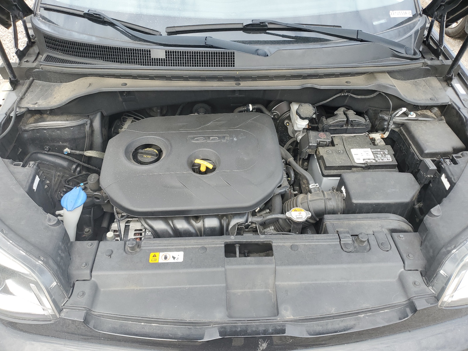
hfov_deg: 67.3
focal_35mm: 26
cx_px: 234
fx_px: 352
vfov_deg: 53.1
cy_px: 176
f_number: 1.5
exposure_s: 1/400
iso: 50
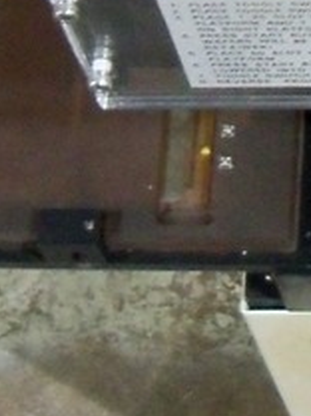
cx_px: 366
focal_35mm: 134
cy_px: -221
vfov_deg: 13.8
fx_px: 1610
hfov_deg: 10.9
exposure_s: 1/40
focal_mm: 6.2
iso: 640
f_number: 3.5
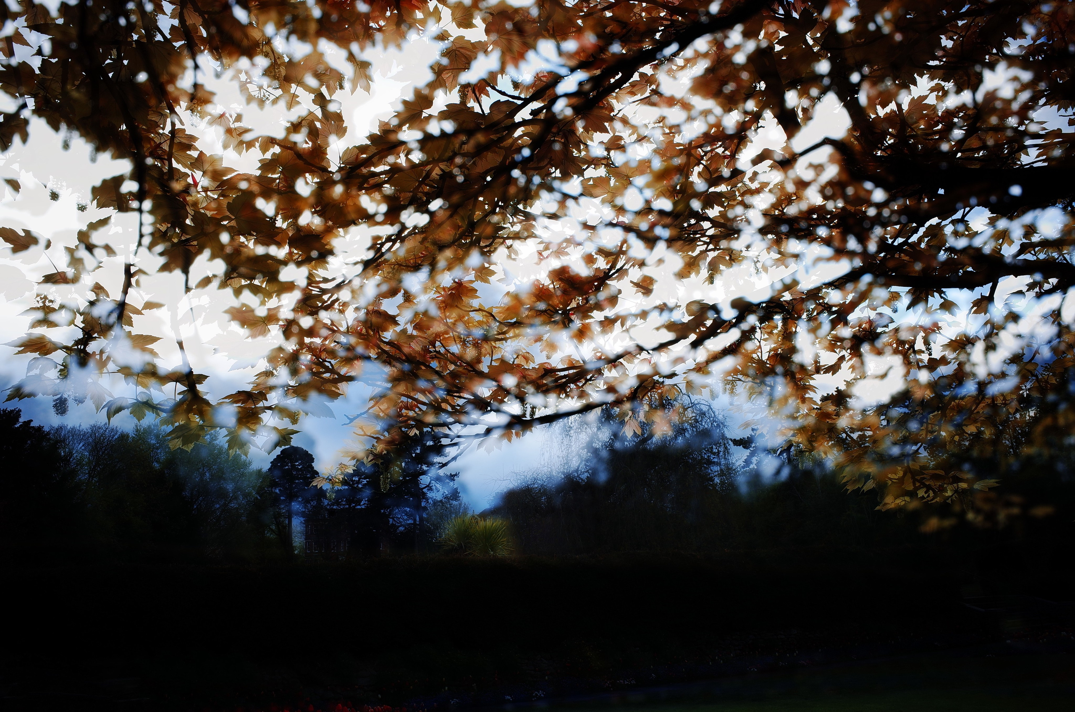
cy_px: 356
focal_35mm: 28
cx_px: 538
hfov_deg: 65.6
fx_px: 834
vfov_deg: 46.2
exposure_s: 1/100
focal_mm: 18.3
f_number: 7.1
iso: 100
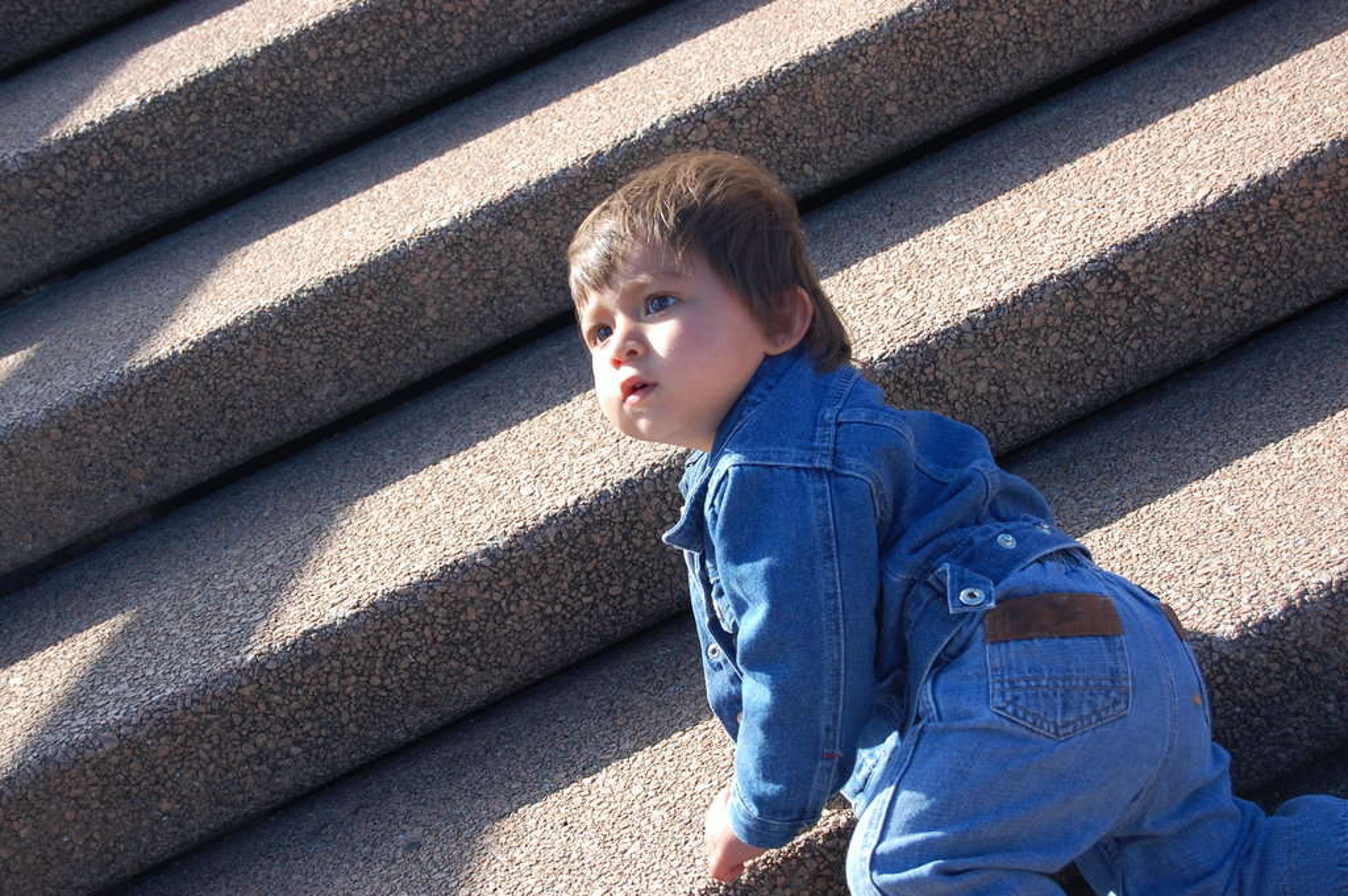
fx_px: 3087
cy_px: 448
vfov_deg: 16.5
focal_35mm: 82
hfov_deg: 24.6
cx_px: 674
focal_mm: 55
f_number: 7.1
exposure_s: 1/200
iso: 200
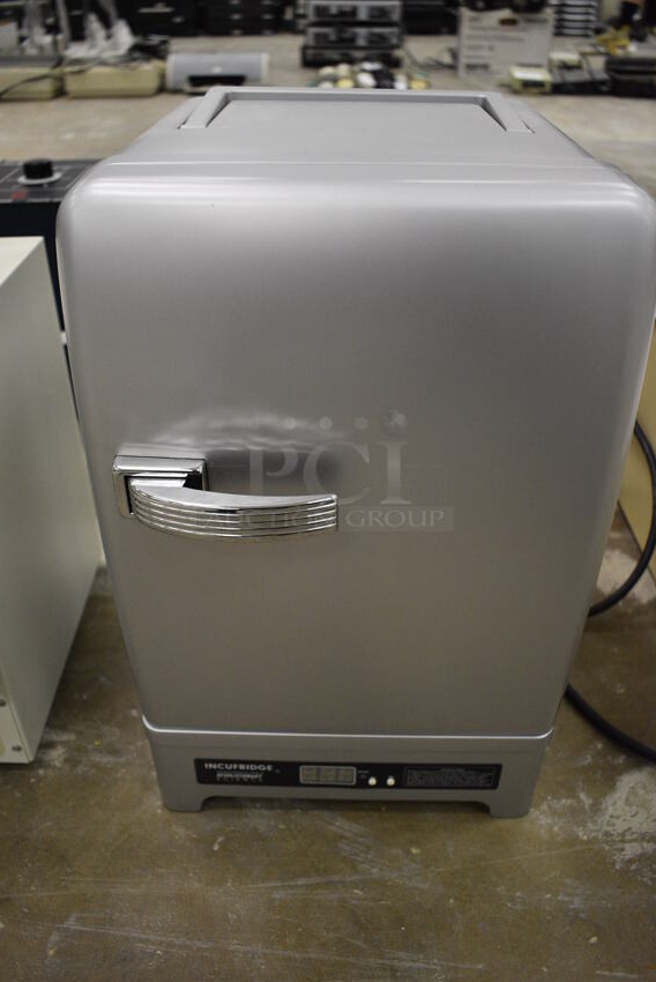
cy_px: 471
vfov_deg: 63.6
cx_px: 326
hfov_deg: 45.0
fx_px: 791
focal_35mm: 29
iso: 1250
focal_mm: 18
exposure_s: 1/125
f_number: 3.5
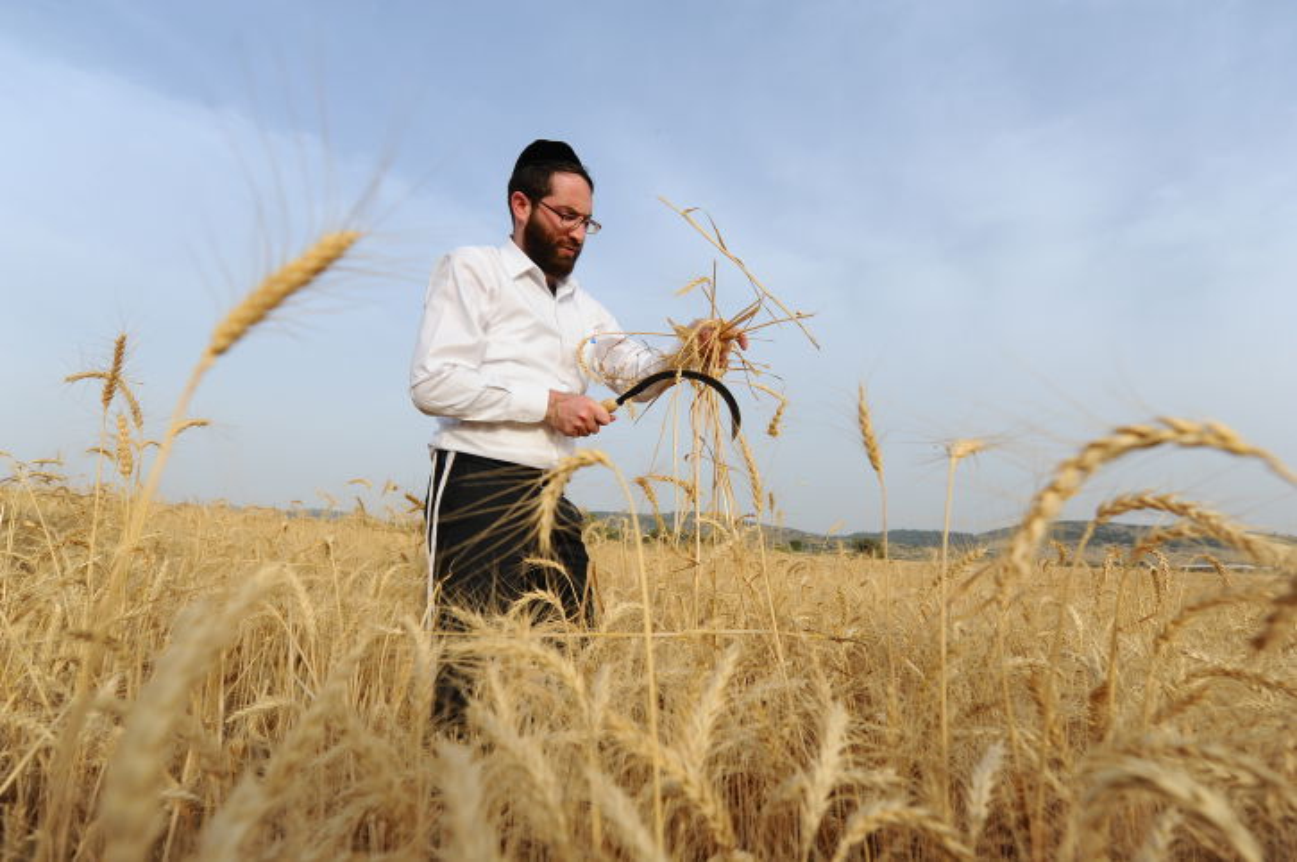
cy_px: 431
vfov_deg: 67.3
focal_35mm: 18
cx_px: 648
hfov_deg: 90.1
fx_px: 648
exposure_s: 1/800
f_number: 5
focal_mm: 18
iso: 200
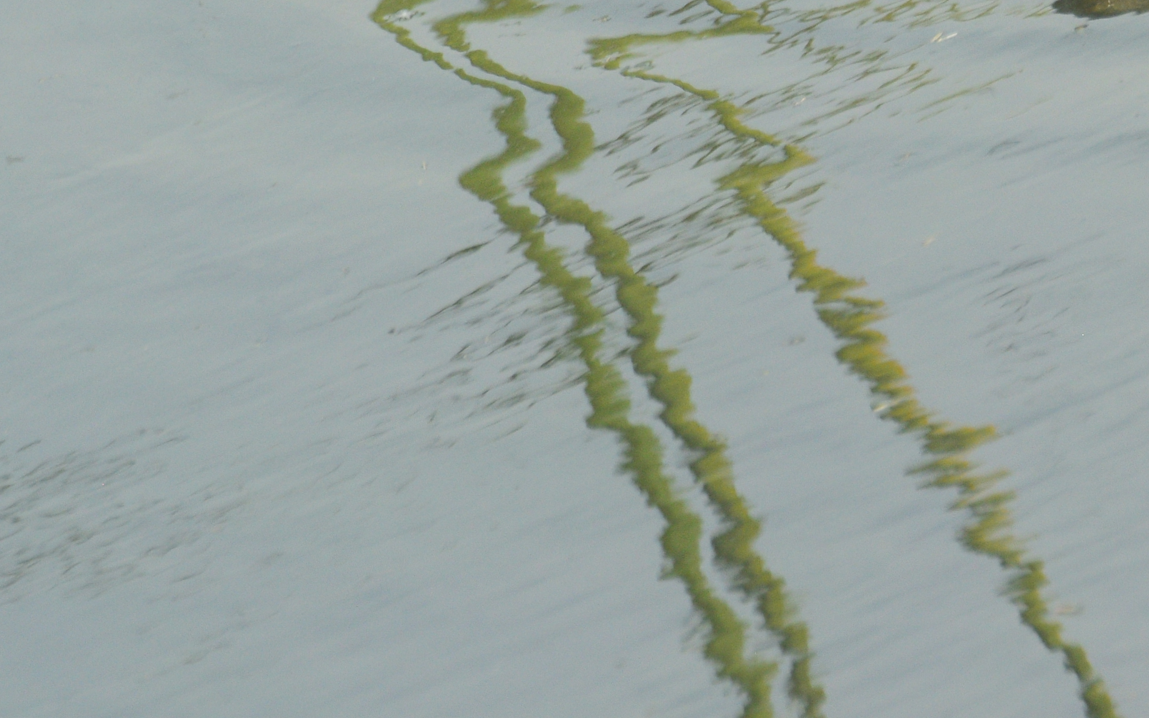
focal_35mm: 1698
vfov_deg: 0.8
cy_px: -337
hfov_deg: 1.2
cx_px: 1392
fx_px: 53164
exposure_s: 1/250
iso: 400
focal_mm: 400
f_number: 10
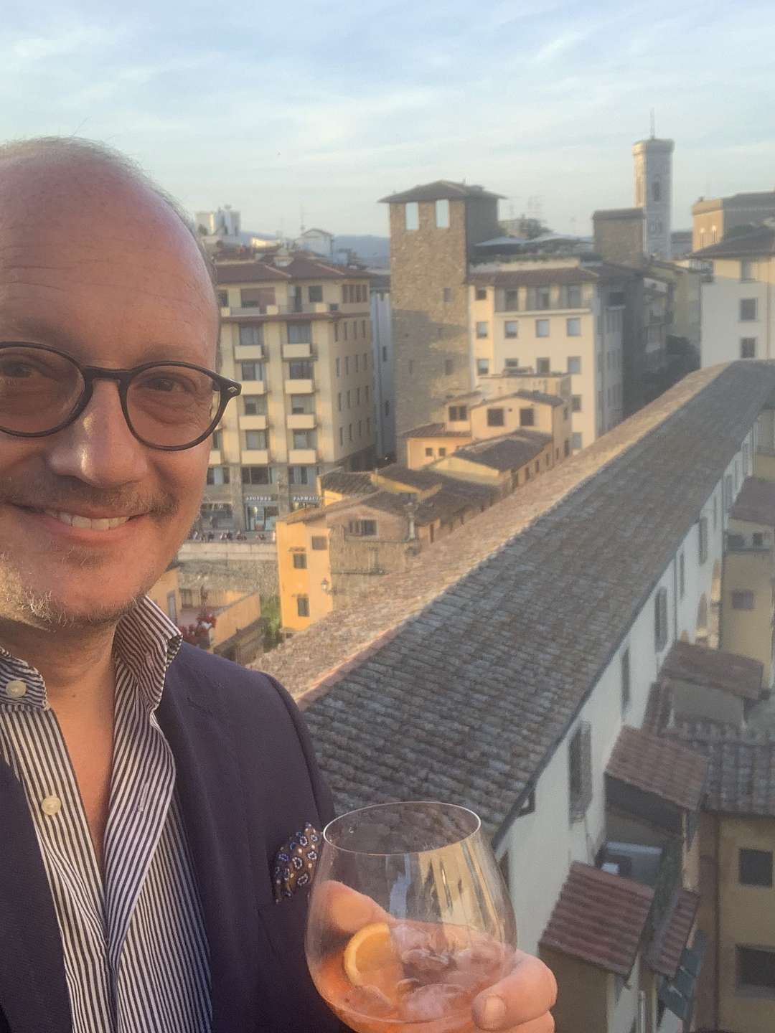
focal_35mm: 32
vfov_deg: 56.8
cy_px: 516
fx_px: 955
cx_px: 388
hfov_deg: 44.2
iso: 25
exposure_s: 1/121
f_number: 2.2
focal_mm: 2.87
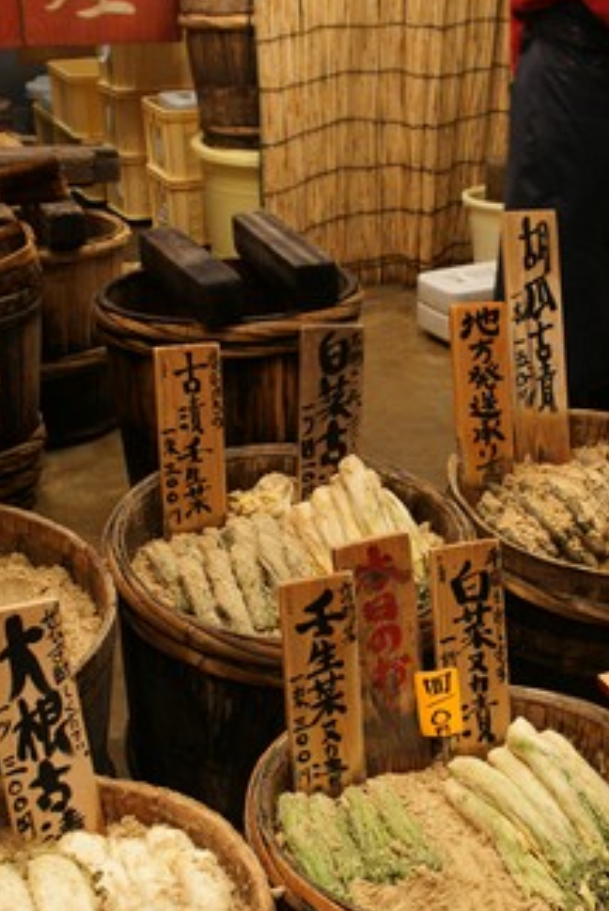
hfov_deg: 23.7
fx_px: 1443
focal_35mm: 57
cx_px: 431
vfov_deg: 34.9
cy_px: 561
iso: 400
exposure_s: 1/40
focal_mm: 24
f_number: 4.5
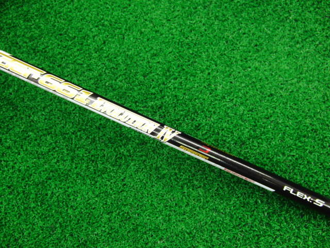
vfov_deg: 38.7
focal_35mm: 37
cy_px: 124
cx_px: 165
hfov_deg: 50.1
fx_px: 353
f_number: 3.6
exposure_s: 1/30
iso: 400
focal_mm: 6.42
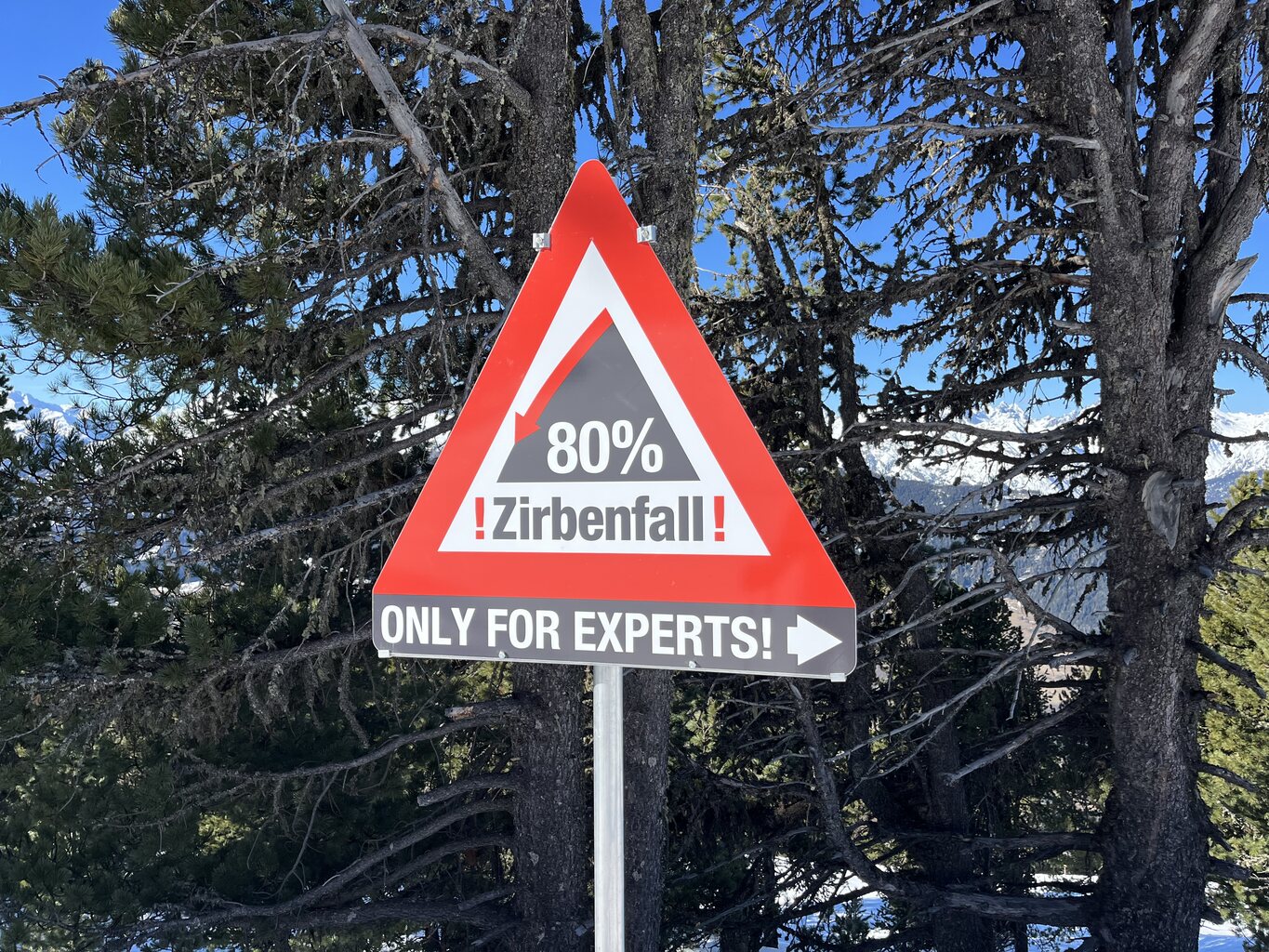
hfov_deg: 67.3
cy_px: 476
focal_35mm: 26
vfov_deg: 53.1
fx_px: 953
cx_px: 634
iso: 50
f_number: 1.6
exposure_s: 1/2222
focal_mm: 5.1
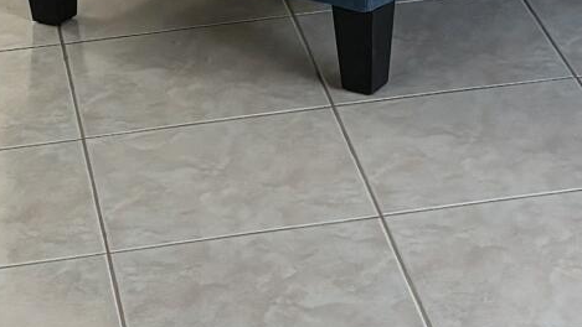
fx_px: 2794
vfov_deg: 6.5
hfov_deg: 11.9
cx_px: 319
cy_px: -326
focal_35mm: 181
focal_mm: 5.96
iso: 100
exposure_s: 1/60
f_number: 1.6
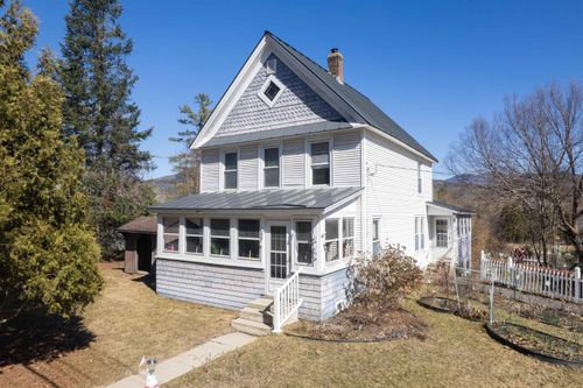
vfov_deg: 57.2
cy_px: 194
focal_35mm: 22
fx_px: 356
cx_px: 292
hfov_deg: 78.6
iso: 200
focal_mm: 8.38
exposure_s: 1/320
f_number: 2.8
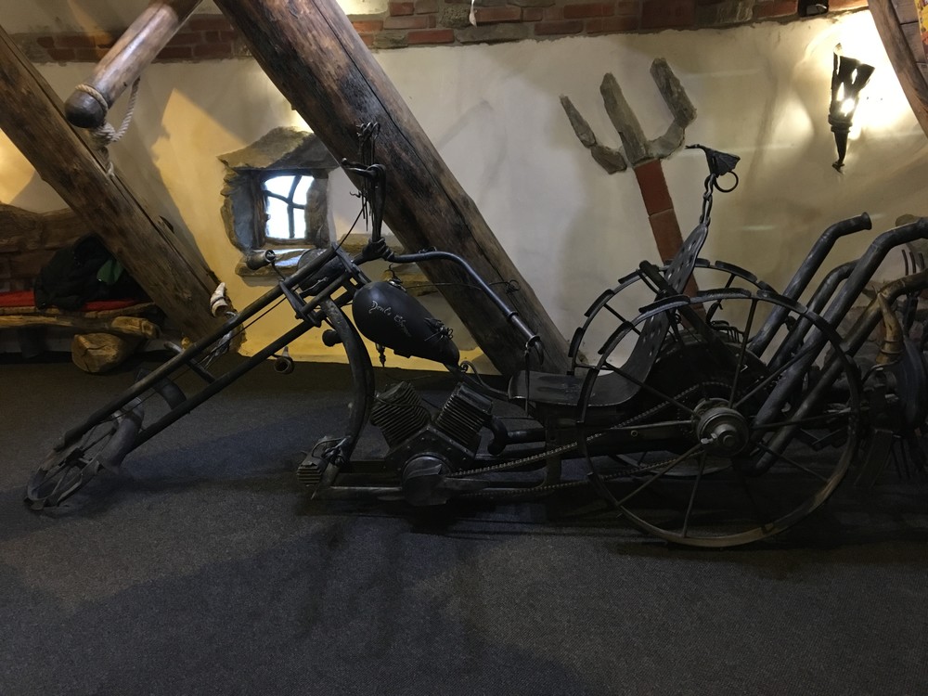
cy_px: 348
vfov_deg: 48.2
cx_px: 464
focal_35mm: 29
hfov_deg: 61.7
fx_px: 777
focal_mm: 4.15
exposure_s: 1/17
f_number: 2.2
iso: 400
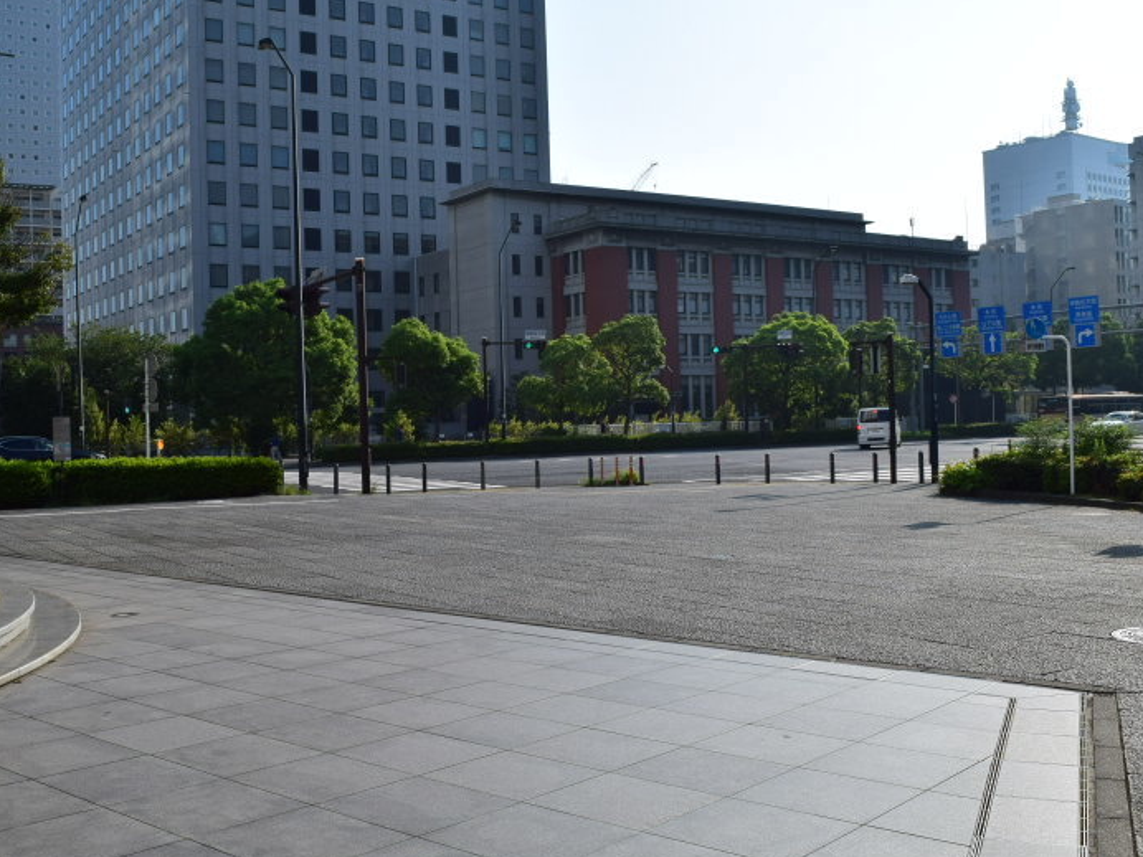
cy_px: 431
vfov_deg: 39.7
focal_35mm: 36
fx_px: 1189
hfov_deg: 51.1
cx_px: 471
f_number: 11
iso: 200
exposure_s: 1/500
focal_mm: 18
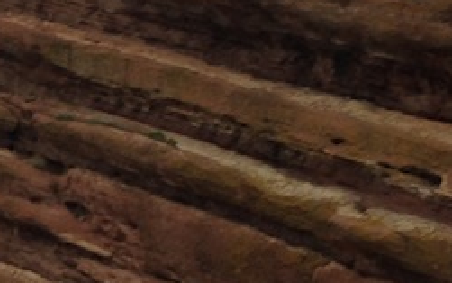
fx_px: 2058
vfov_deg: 7.7
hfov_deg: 11.9
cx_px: -265
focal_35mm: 167
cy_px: 474
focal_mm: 4.12
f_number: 2.4
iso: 50
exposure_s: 1/129
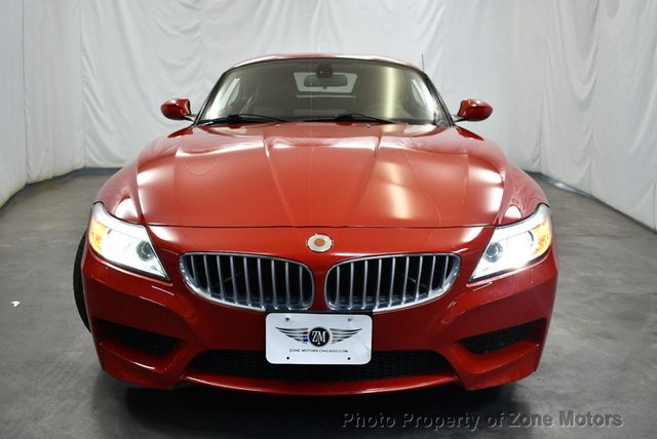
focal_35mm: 36
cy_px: 220
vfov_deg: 36.9
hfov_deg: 53.1
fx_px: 658
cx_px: 328
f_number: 3.5
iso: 800
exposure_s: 1/125
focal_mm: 18
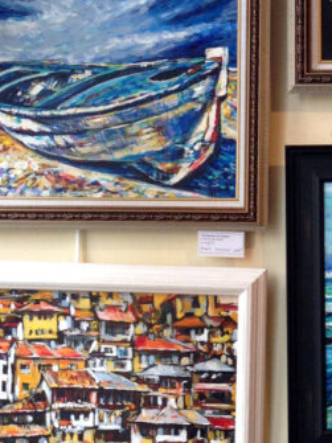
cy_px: 103
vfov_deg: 19.3
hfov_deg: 14.4
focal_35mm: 101
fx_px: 1292
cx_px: 324
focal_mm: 4.12
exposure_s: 1/120
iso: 100
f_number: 2.4
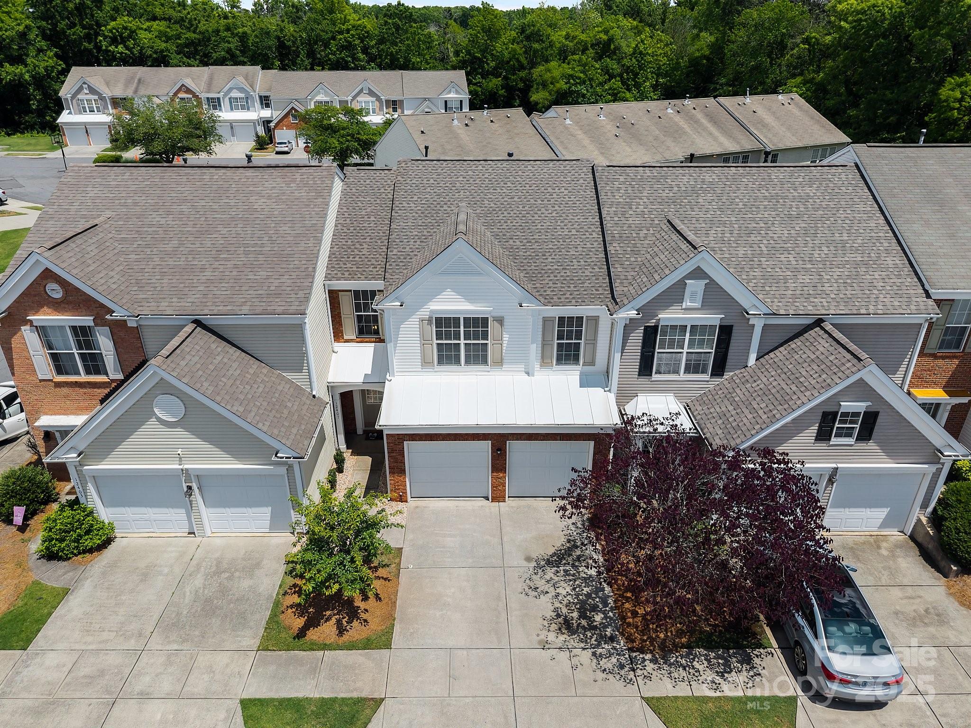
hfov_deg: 71.6
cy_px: 364
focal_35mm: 24
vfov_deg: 56.8
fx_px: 673
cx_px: 486
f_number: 1.8
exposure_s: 1/6400
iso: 240
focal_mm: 8.67
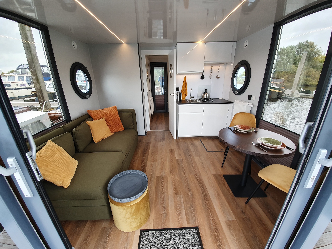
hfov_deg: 106.2
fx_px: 125
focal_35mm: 13
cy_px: 124
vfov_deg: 89.9
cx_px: 166
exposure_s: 1/50
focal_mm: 1.8
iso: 80
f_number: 2.2
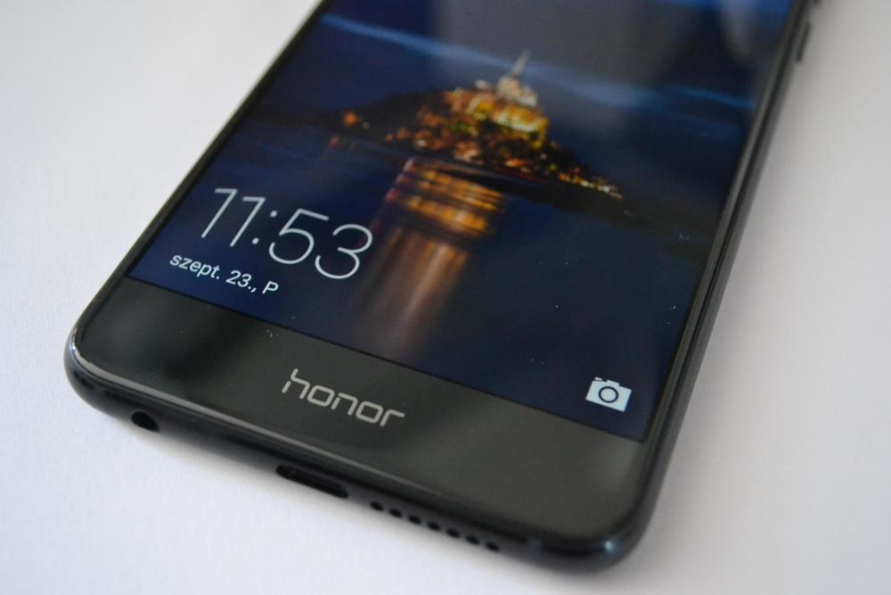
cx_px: 446
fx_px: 1188
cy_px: 298
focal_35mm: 48
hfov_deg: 41.1
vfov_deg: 28.1
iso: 3200
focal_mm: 32
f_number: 4.8
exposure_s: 1/10
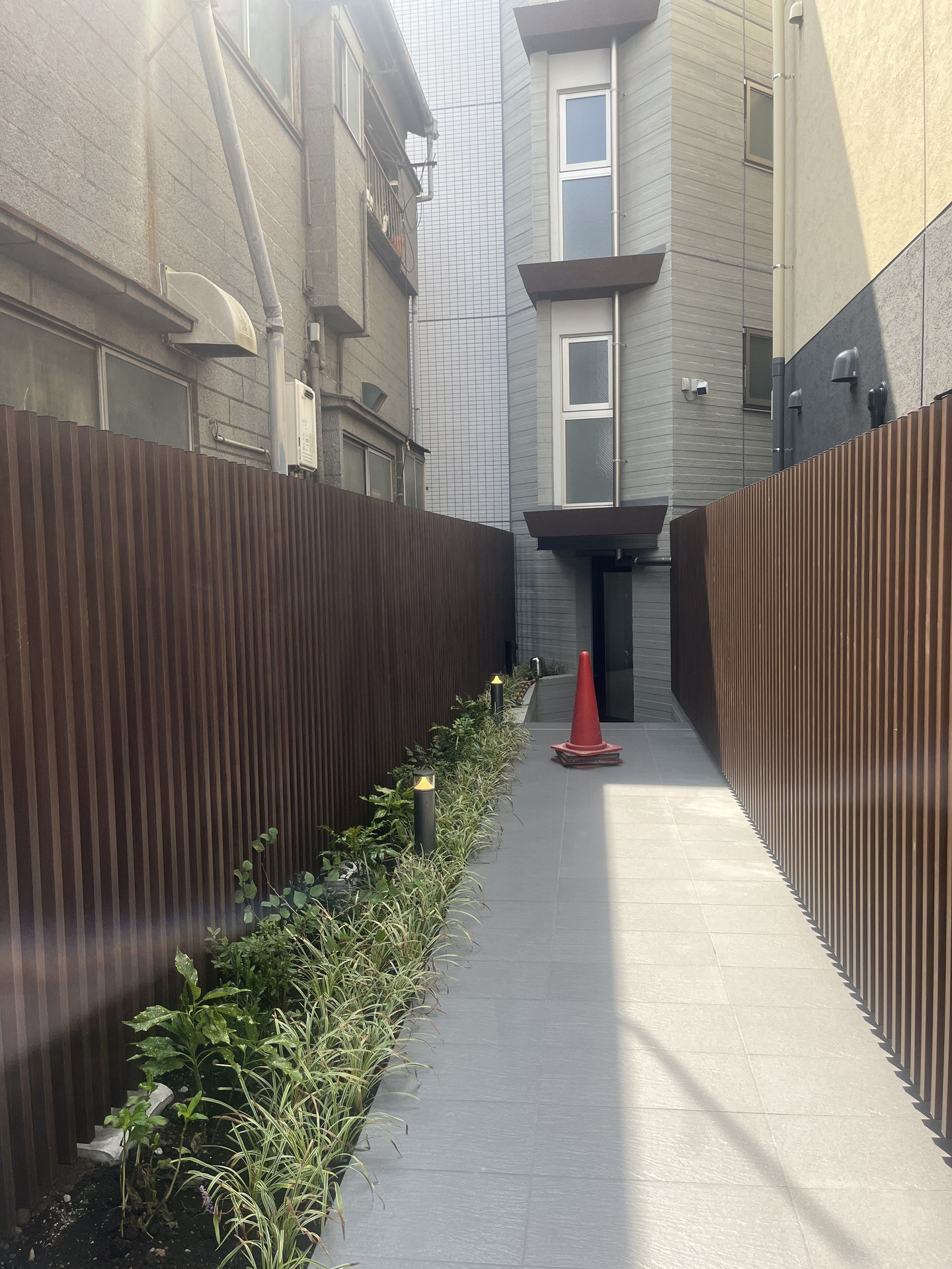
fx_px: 953
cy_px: 634
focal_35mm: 26
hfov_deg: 53.1
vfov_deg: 67.3
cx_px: 476
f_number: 1.6
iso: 50
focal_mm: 5.1
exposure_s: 1/746
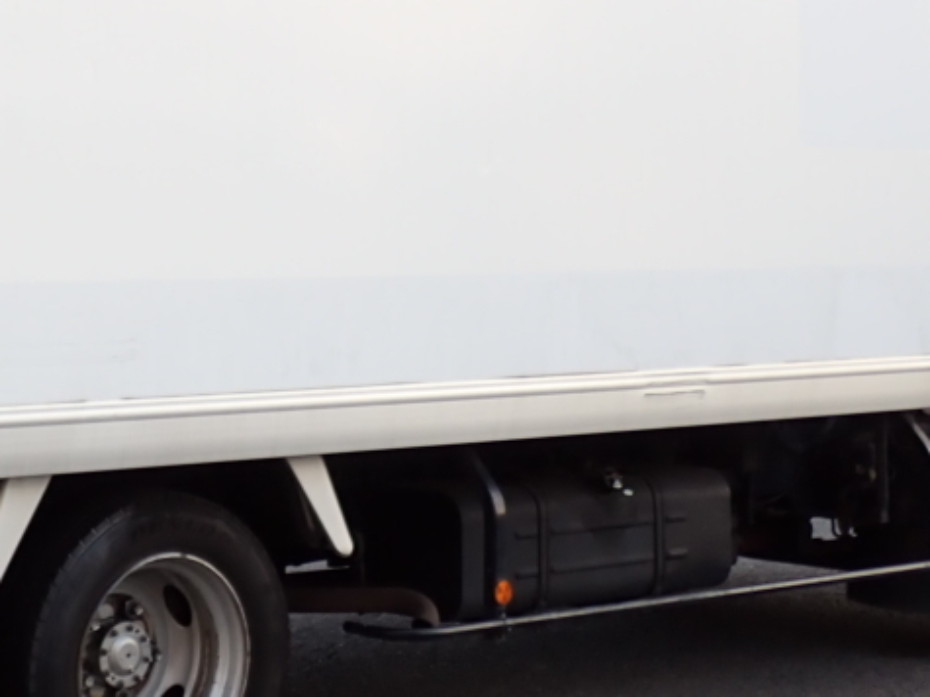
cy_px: 131
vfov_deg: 15.1
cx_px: 127
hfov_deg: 19.9
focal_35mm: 97
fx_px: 2605
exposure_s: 1/200
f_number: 2.5
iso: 100
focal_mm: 6.37
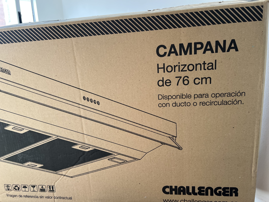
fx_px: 202
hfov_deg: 67.3
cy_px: 101
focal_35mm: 26
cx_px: 134
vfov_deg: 53.1
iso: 50
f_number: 1.5
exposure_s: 1/121
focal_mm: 5.7
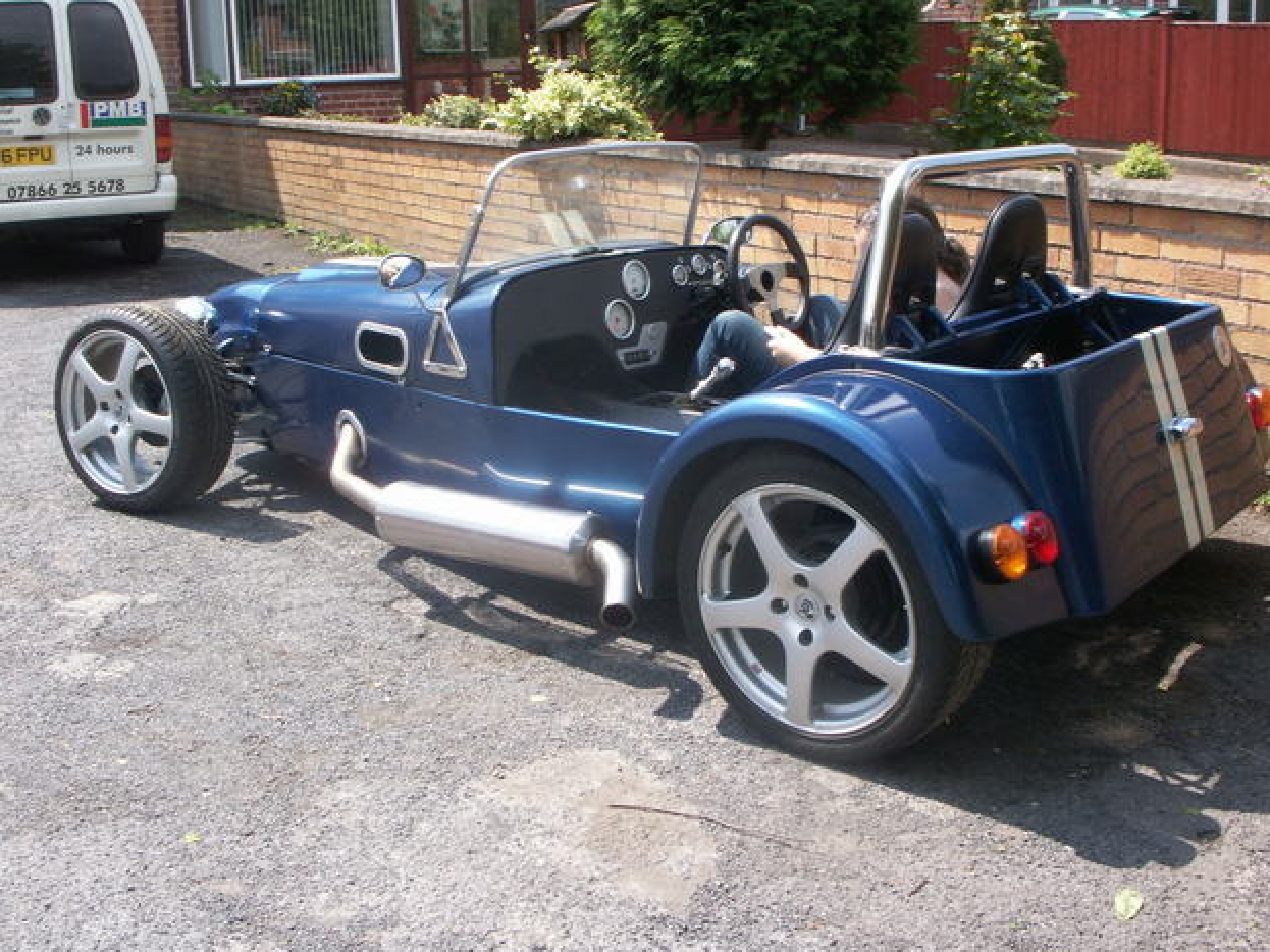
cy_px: 471
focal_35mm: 38
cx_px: 650
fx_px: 1394
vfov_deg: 37.7
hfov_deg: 49.0
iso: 50
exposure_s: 1/60
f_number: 7.1
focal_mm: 7.7
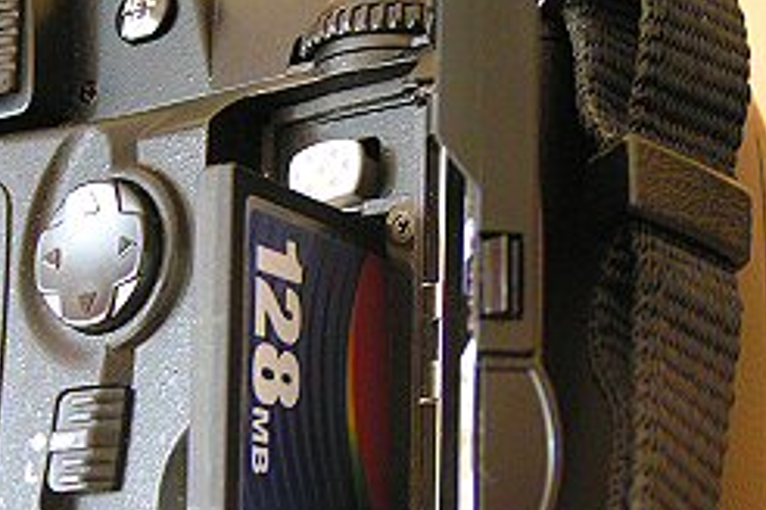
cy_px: 342
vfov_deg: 14.7
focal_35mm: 93
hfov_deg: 21.9
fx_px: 1979
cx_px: 346
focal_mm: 9.7
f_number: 3.2
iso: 200
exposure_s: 1/25
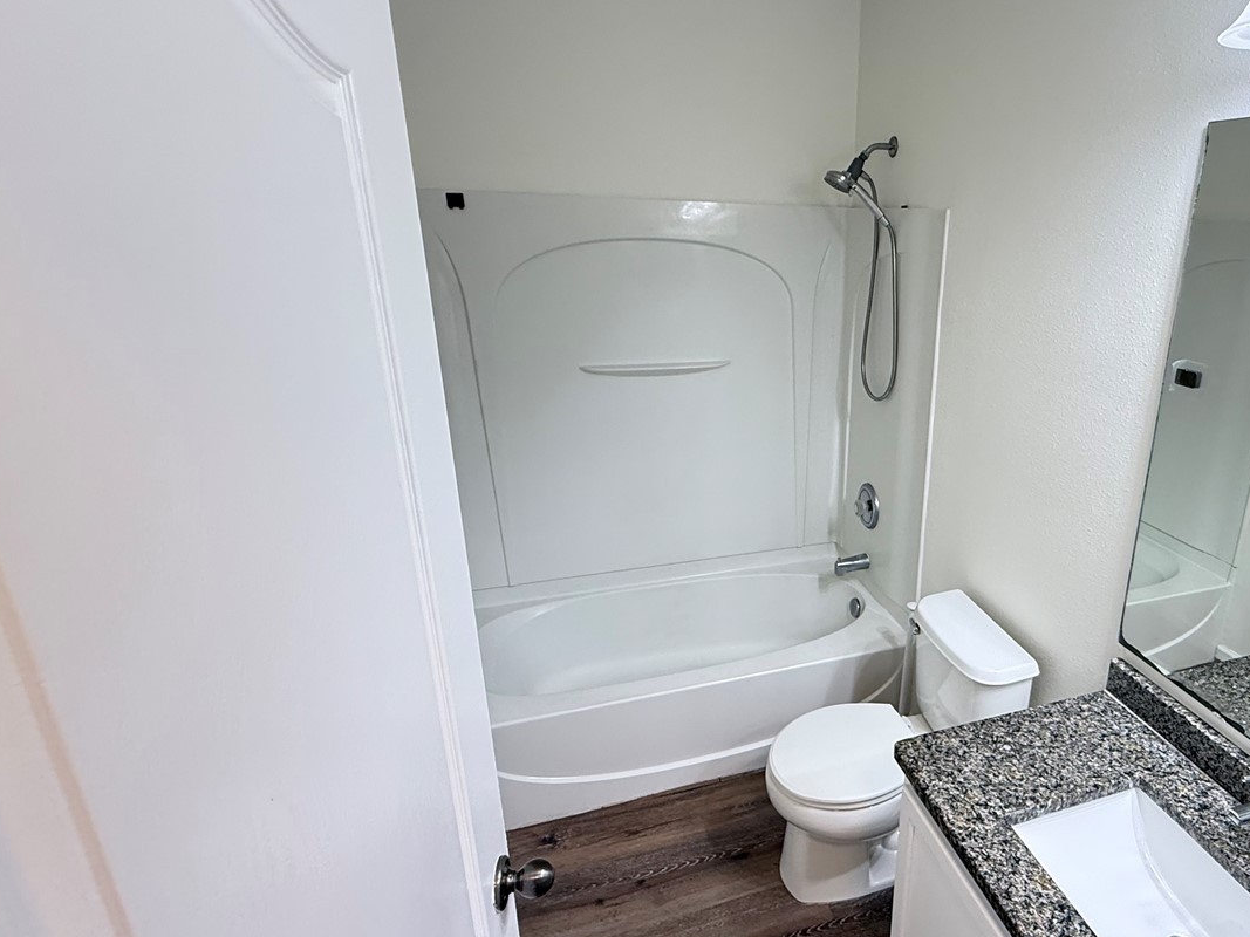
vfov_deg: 63.4
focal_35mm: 21
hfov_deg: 76.0
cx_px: 854
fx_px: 758
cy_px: 468
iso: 200
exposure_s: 1/60
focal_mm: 2.22
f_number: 2.2
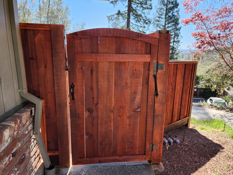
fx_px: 155
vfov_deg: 58.9
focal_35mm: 23
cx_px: 116
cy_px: 88
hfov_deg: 73.9
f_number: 1.8
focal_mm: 6.4
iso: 25
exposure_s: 1/180
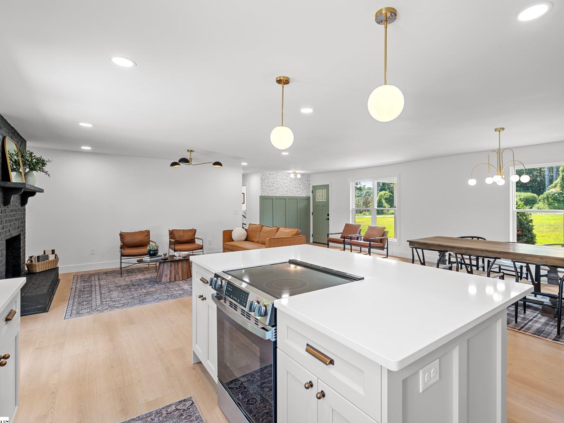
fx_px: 293
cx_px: 309
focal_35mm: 18
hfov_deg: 87.5
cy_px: 207
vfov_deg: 71.6
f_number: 9
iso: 250
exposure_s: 1/13
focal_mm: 16
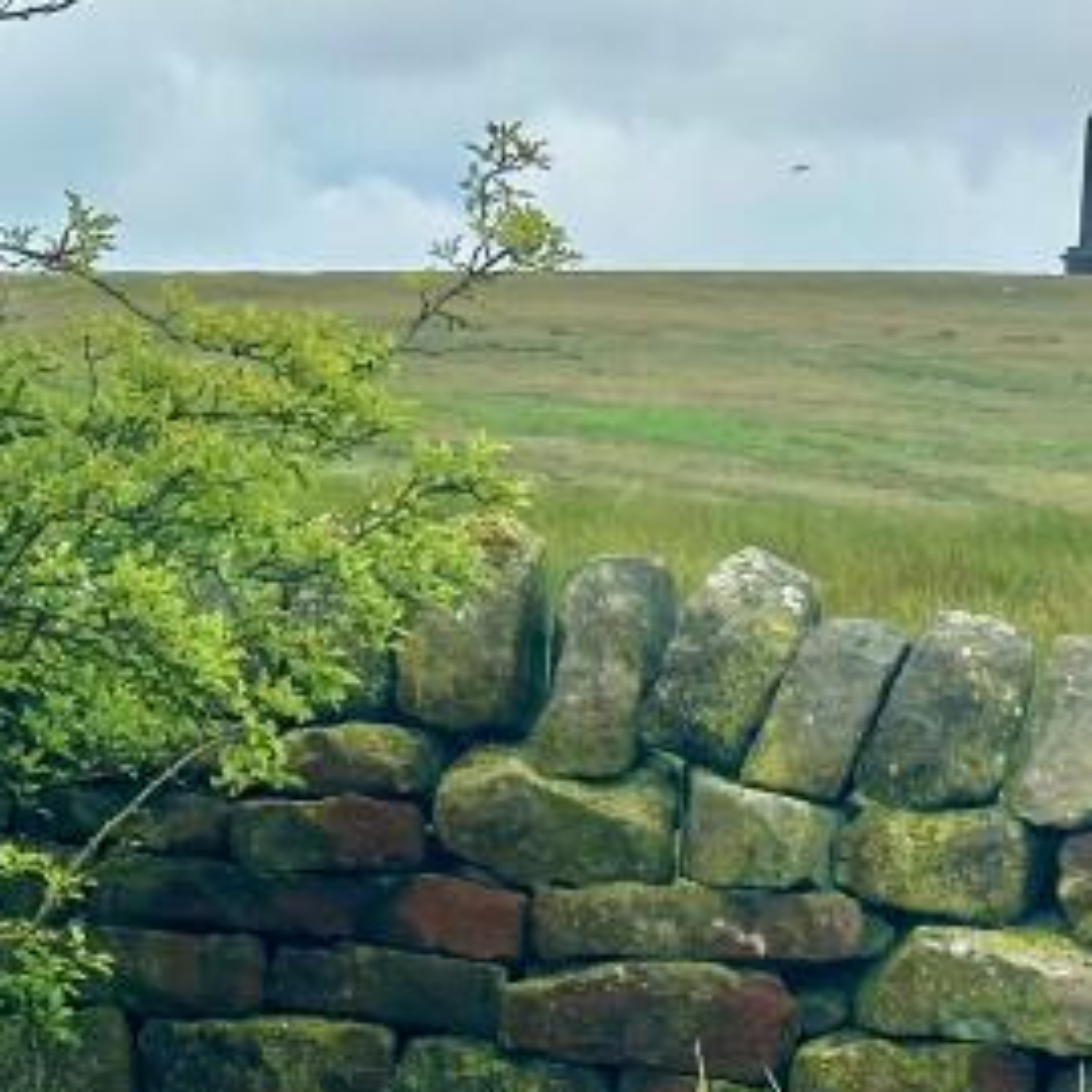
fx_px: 5746
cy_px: 376
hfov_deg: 10.8
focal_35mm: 161
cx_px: 971
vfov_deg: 10.8
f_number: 1.78
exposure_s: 1/5882
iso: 64
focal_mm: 6.86
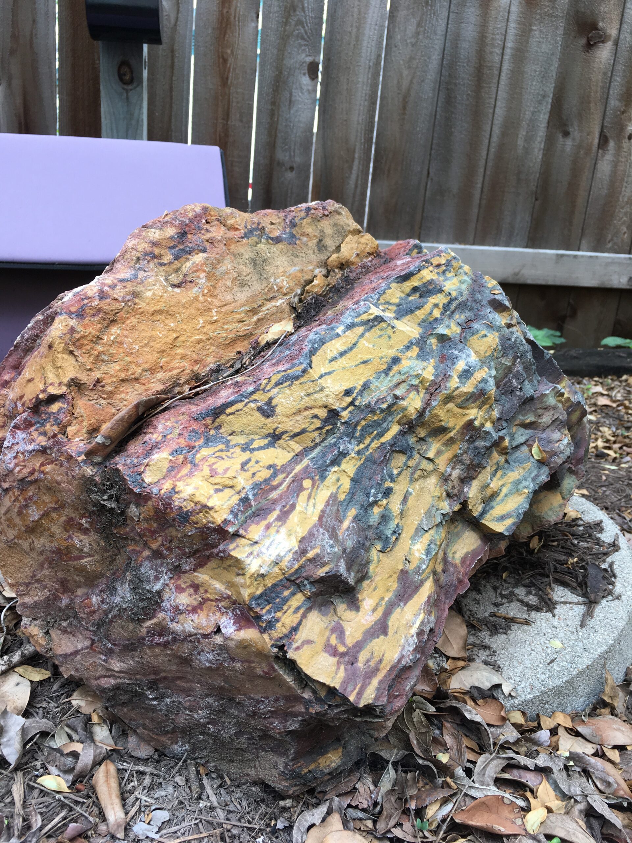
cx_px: 316
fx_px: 706
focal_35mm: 29
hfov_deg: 48.2
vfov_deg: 61.7
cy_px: 422
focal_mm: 4.15
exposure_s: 1/120
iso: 25
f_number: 2.2
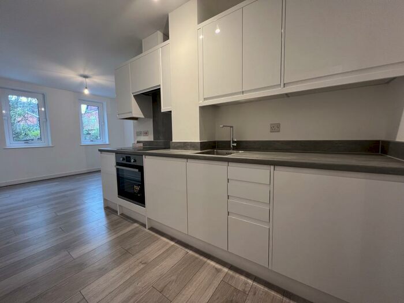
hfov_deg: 106.2
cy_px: 152
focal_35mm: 13
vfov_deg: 89.9
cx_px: 202
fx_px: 152
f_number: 1.8
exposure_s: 1/100
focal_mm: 1.57
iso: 160
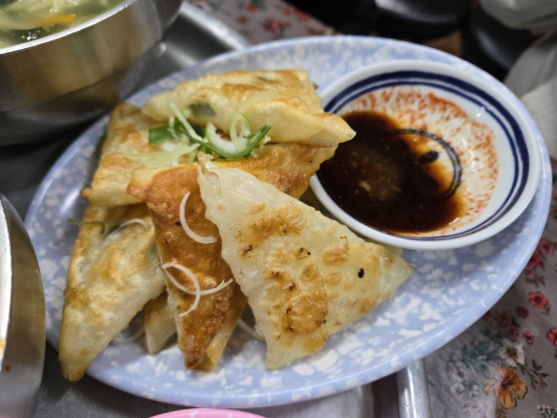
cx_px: 278
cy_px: 209
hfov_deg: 73.9
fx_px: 370
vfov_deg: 58.9
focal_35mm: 23
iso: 250
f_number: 1.8
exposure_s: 1/120
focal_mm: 5.4
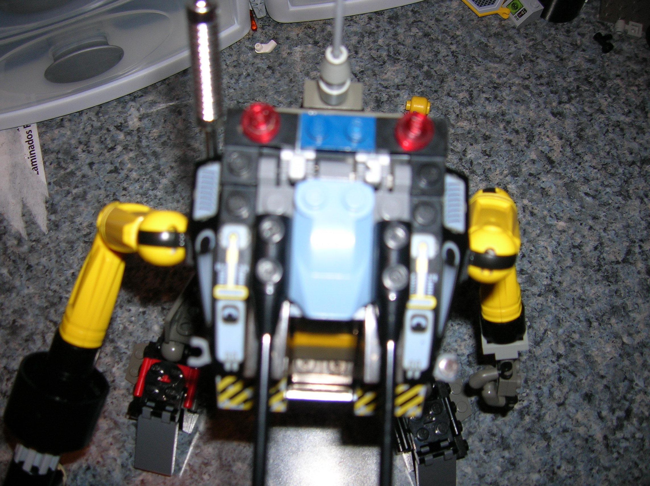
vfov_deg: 41.7
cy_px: 243
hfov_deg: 54.0
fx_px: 638
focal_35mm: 34
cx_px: 325
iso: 50
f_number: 2.9
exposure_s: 1/60.1
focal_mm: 5.7
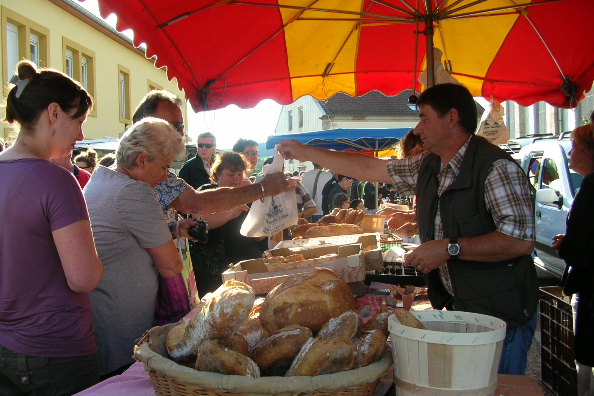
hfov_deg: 51.9
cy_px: 216
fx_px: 610
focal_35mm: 37
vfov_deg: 35.9
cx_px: 296
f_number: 2.8
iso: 50
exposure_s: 1/257
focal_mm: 5.8
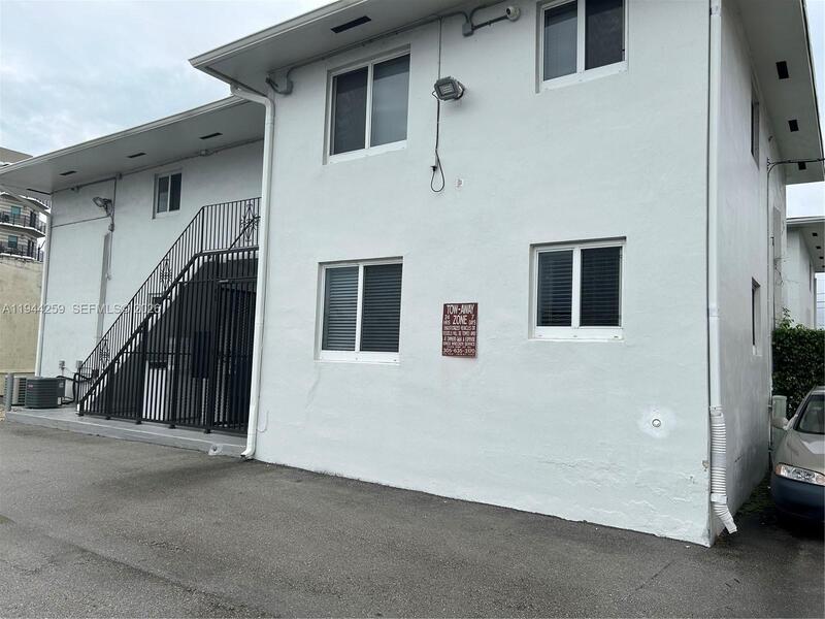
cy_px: 310
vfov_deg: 53.1
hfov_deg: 67.3
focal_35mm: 26
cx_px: 412
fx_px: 620
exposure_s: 1/4630
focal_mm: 5.7
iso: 50
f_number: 1.5
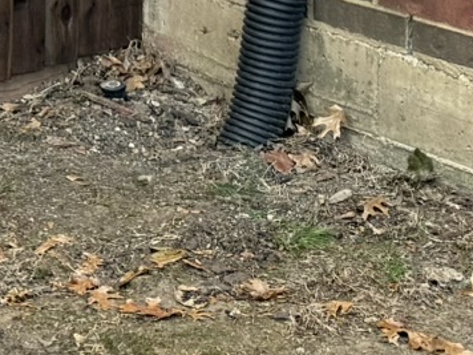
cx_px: -389
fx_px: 1886
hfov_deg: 12.9
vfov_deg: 10.2
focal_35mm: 138
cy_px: -283
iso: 100
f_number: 1.78
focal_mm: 6.76
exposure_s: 1/247
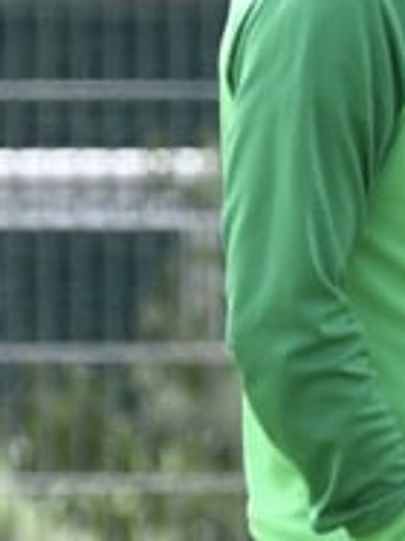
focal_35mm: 2306
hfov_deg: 0.6
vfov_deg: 0.9
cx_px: 1166
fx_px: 36014
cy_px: 571
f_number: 9
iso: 2000
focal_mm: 350
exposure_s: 1/2000
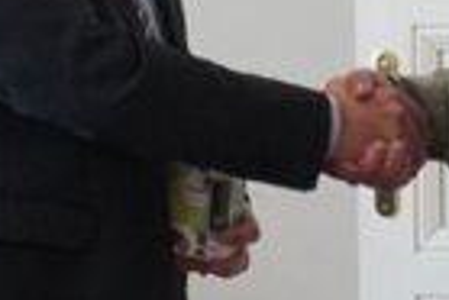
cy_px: 282
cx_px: 229
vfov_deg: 2.5
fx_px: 6892
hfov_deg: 3.7
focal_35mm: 552
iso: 1250
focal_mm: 50
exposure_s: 1/60
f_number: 5.6
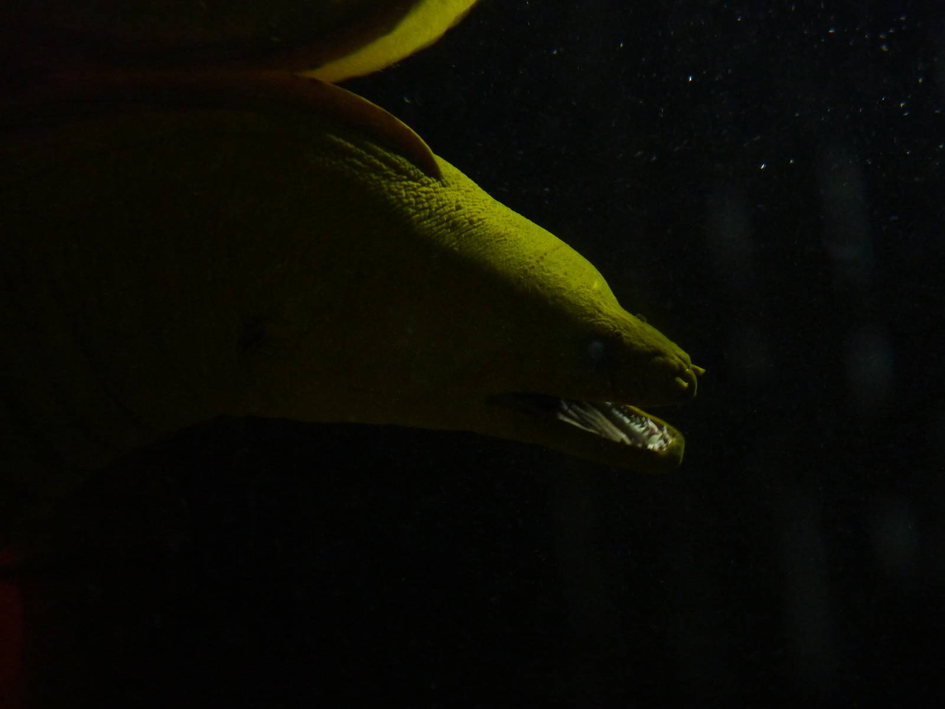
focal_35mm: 42
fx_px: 1147
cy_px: 354
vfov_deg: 34.3
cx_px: 472
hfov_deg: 44.8
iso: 400
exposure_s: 1/8
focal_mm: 6.9
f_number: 3.7
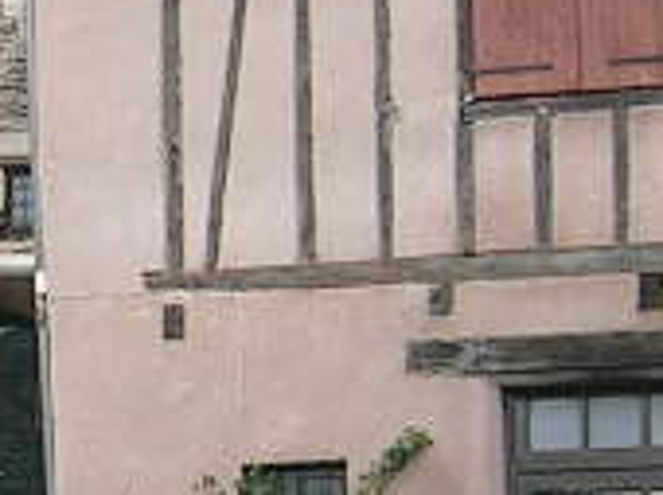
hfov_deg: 9.2
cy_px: 195
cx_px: -254
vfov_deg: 7.0
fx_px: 4036
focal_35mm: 211
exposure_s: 1/198
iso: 50
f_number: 2.8
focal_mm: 5.4
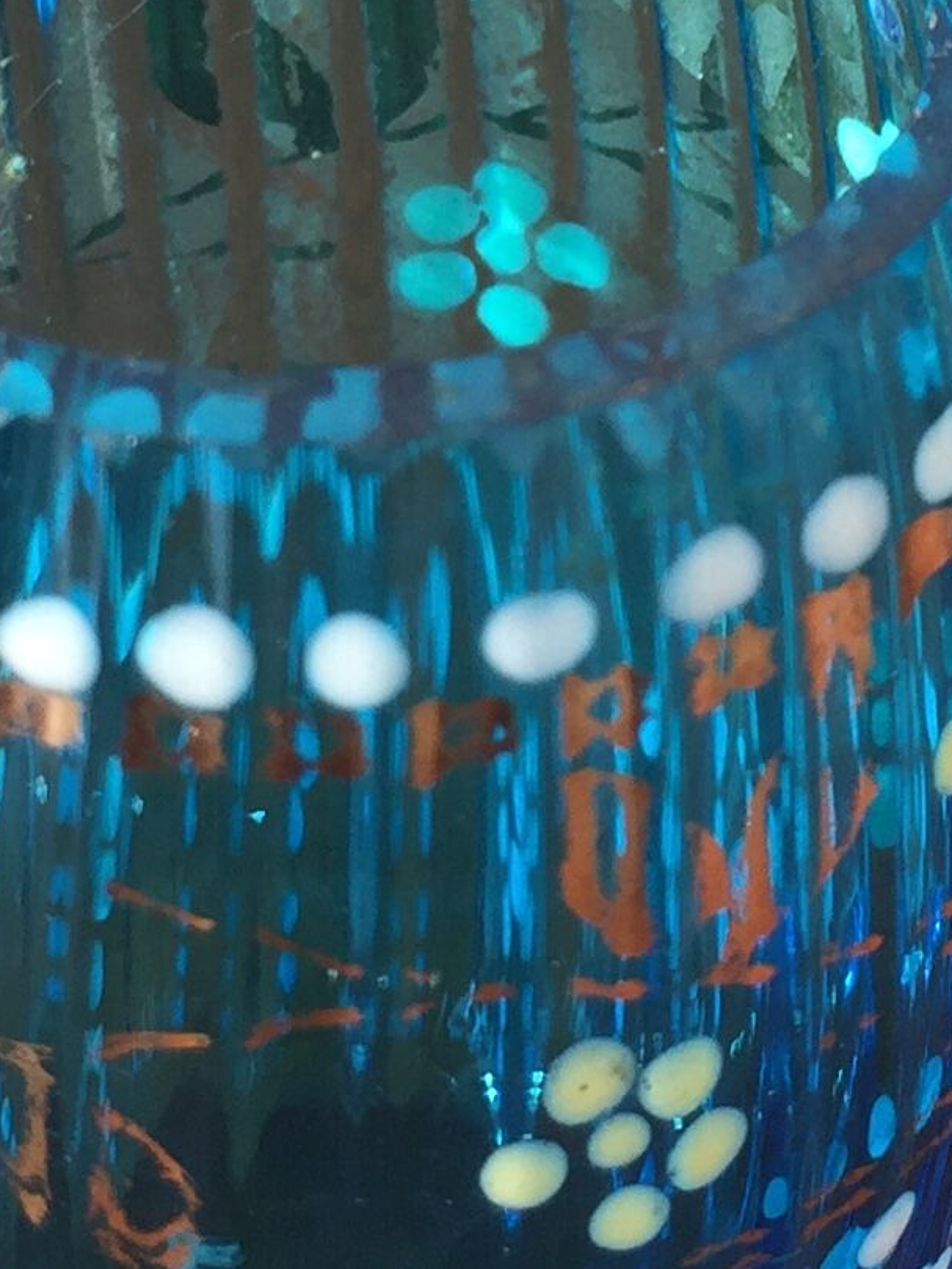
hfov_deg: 12.7
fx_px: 4289
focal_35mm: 117
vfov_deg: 16.6
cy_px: 129
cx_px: 445
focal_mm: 4.15
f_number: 2.2
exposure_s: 1/100
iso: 40
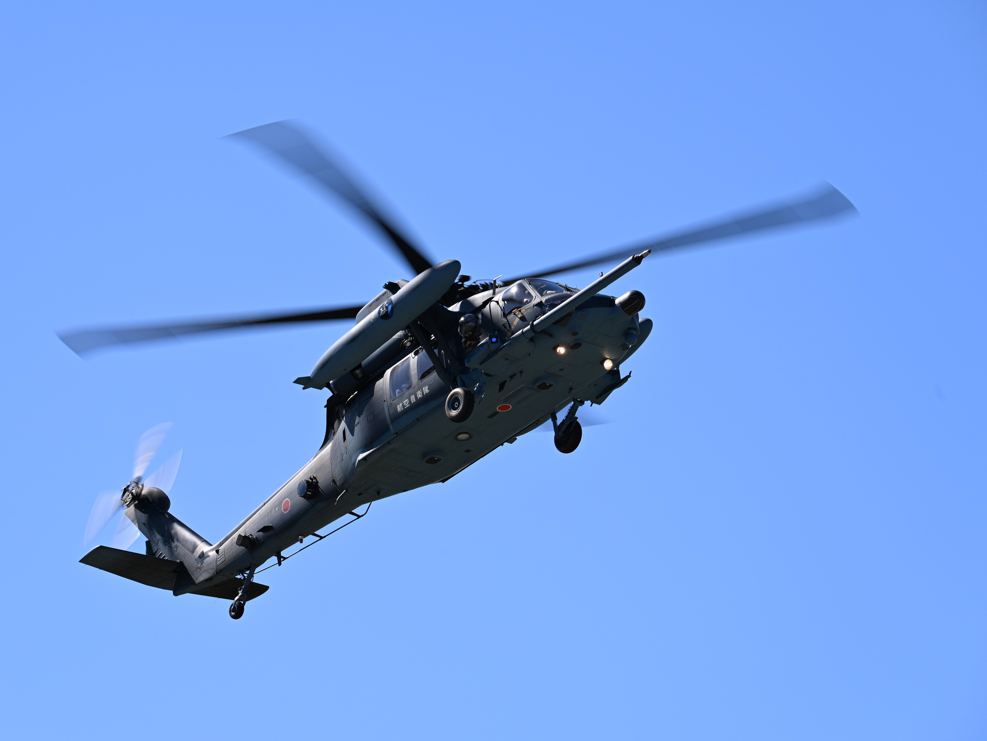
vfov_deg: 7.6
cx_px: 442
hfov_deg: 10.1
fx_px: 5590
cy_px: 372
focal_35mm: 196
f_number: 10
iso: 100
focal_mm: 180
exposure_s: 1/160
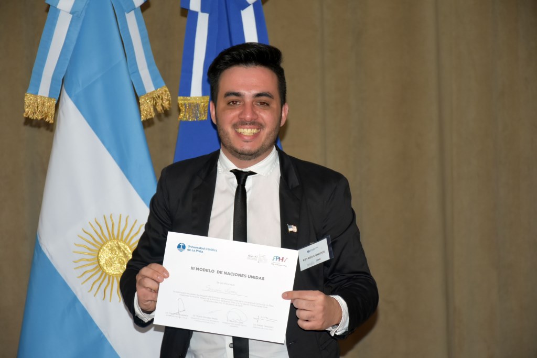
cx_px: 268
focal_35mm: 128
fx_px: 1902
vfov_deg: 10.8
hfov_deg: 16.1
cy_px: 179
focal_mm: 85
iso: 800
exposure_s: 1/60
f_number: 5.3
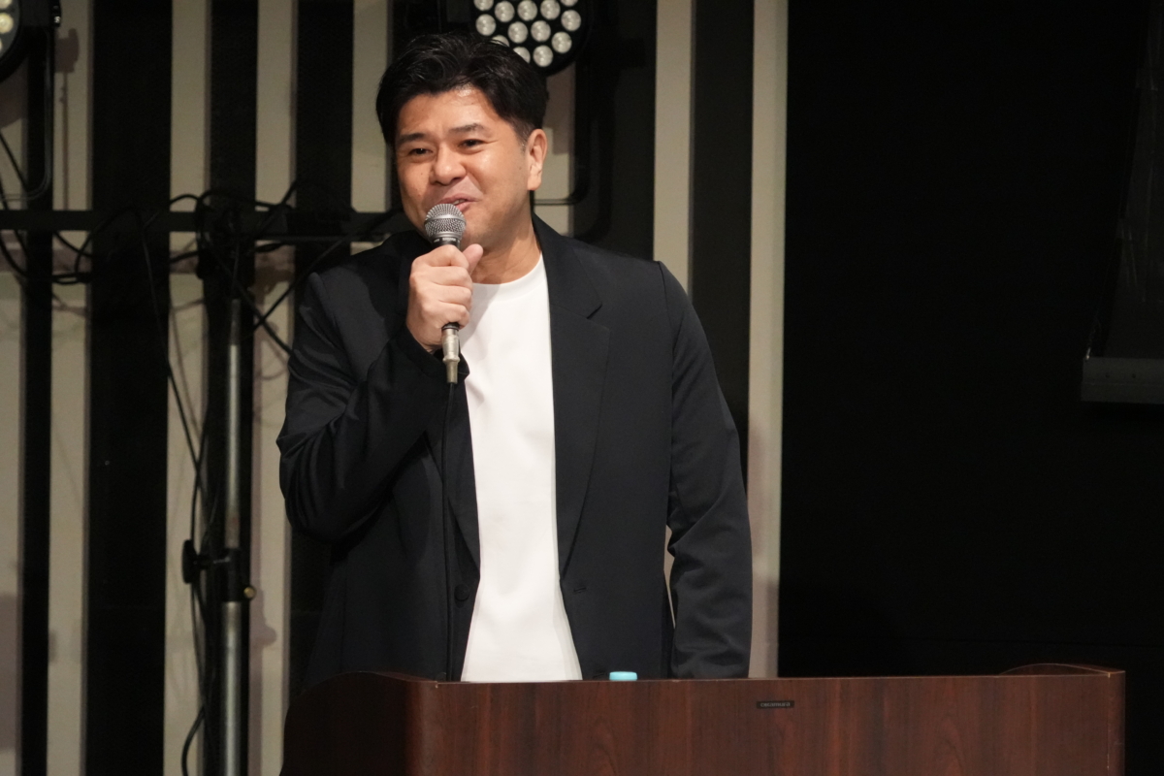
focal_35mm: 312
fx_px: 10087
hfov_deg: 6.6
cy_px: 388
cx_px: 582
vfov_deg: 4.4
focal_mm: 208
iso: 10000
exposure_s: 1/250
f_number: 6.3
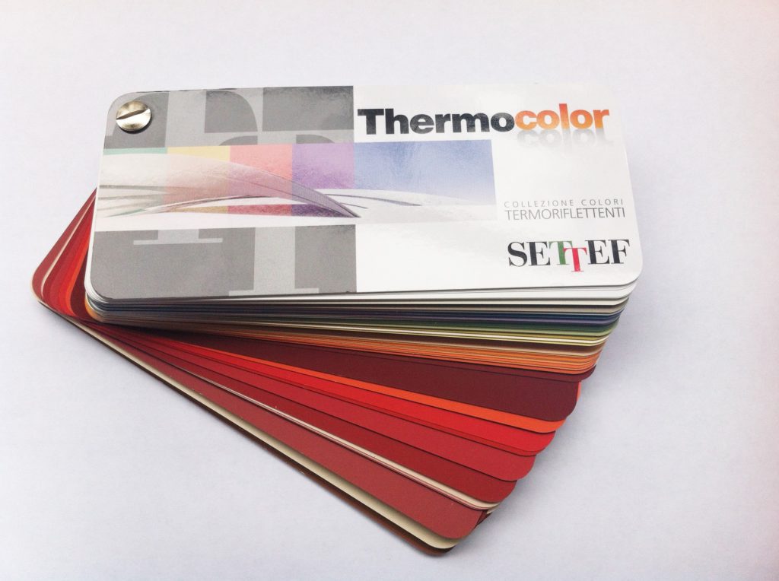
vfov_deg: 40.6
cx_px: 390
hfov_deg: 52.7
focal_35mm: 35
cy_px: 290
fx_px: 786
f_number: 2.8
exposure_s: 1/225
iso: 80
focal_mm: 3.85
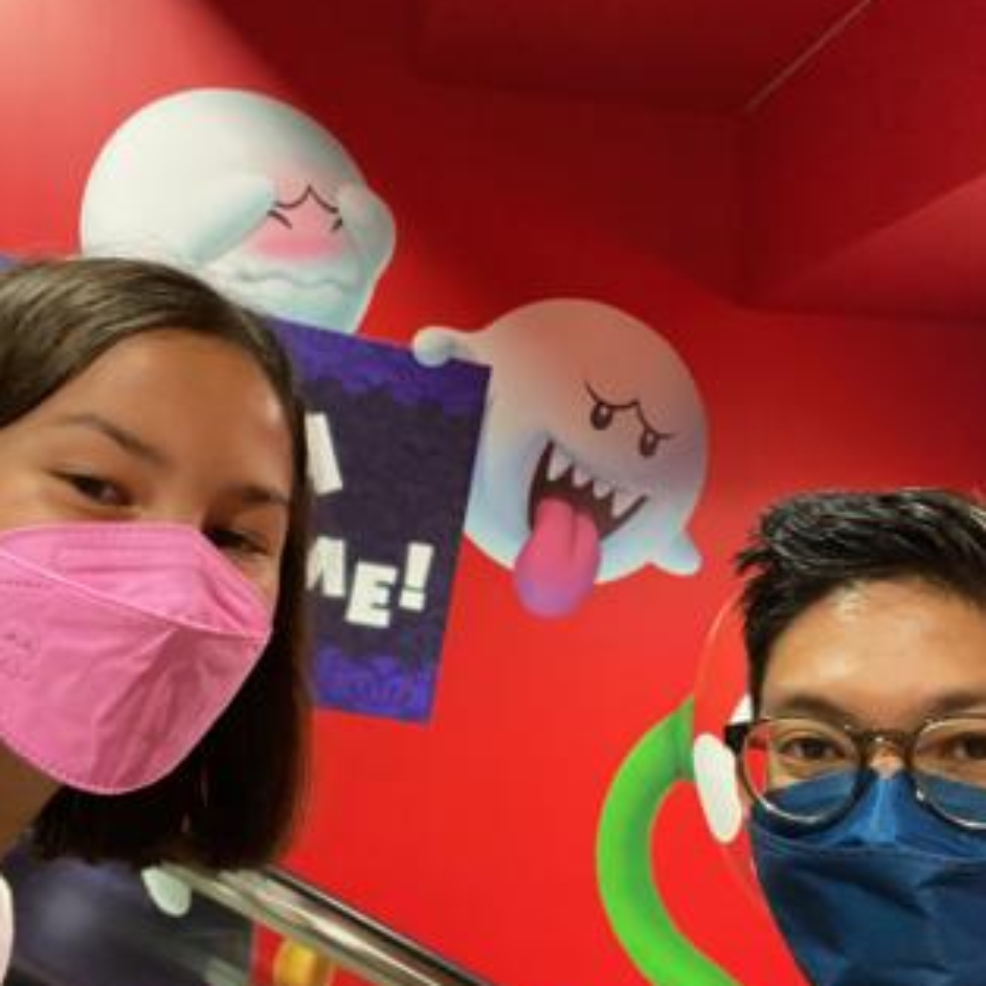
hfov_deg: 46.0
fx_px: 1160
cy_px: 546
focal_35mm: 36
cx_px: 493
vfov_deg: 46.0
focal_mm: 2.71
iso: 400
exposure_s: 1/33
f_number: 2.2
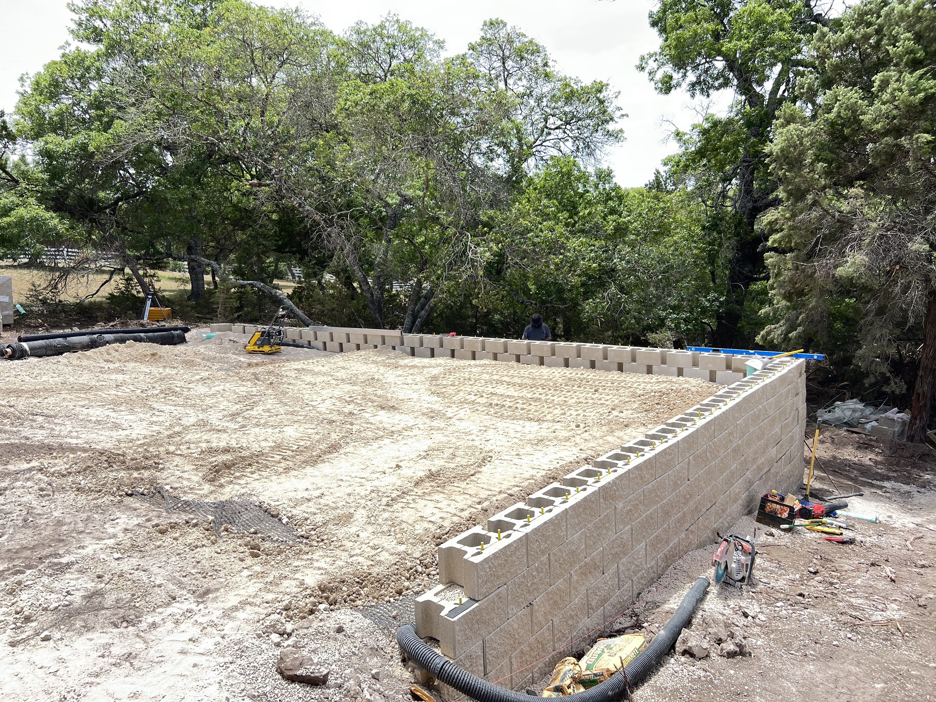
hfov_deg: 67.3
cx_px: 468
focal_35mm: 26
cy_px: 351
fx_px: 703
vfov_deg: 53.1
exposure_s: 1/982
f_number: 1.5
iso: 50
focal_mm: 5.7
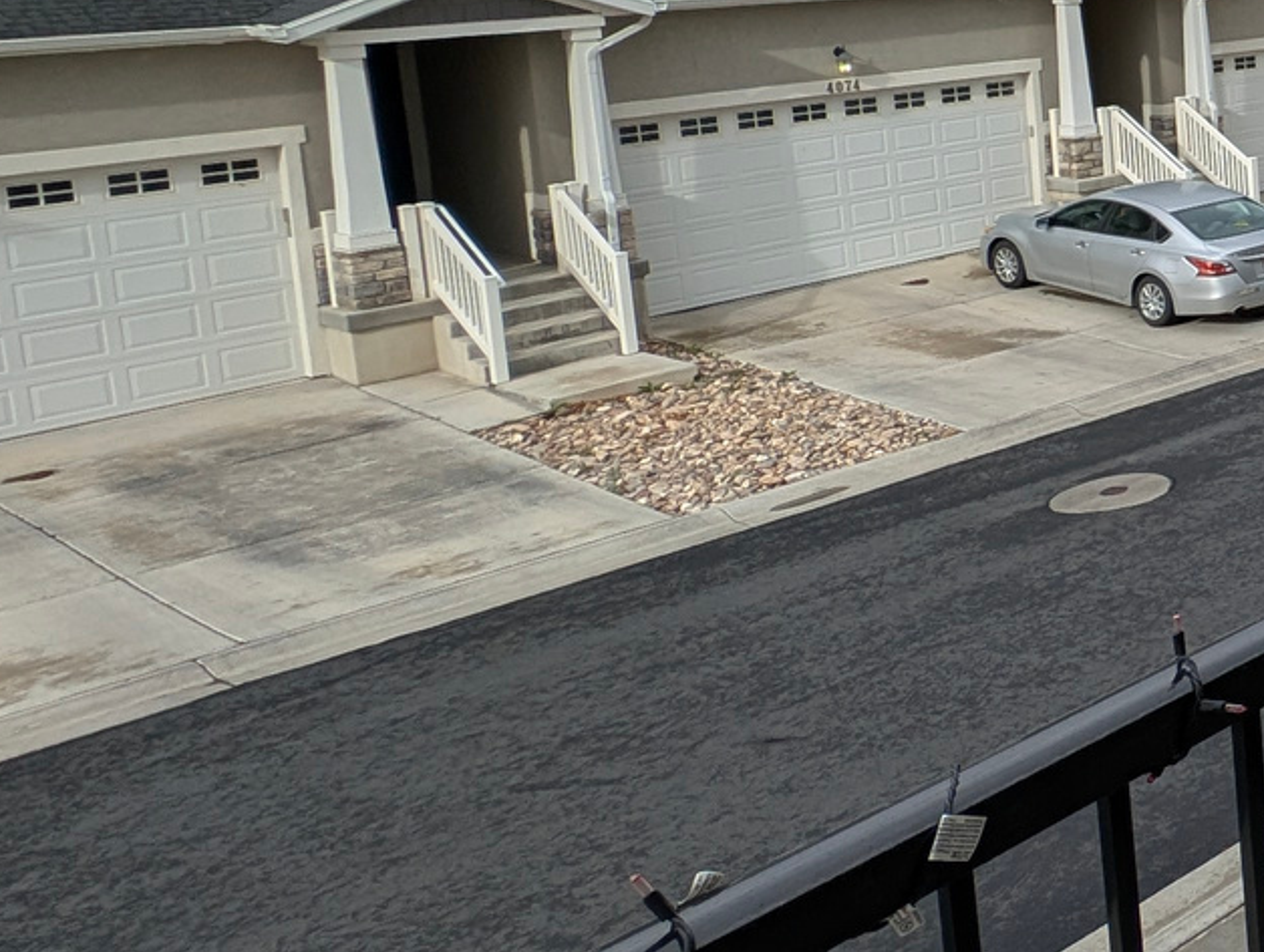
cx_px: 2023
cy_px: 50
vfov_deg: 34.3
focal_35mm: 39
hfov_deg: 26.8
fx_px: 1426
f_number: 1.95
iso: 40
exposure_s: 1/1016
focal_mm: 2.23
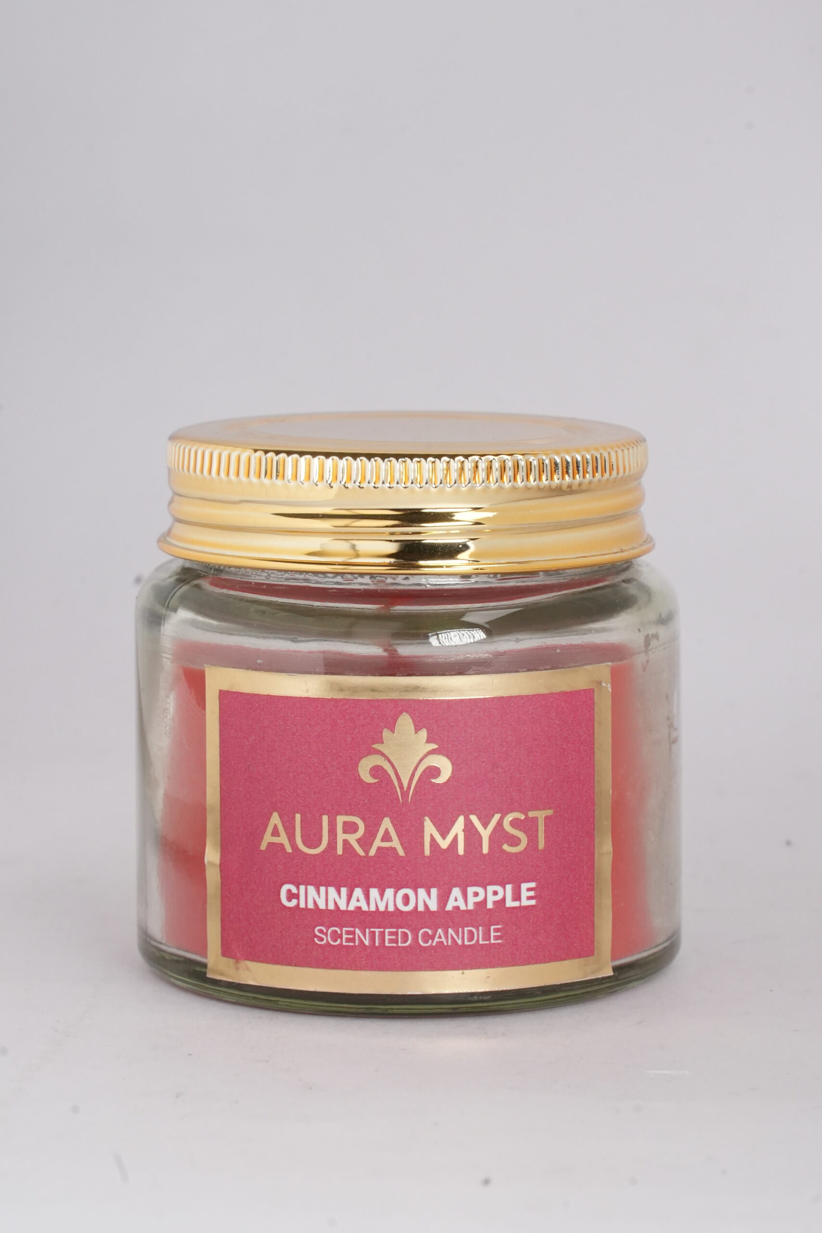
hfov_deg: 12.2
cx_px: 411
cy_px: 616
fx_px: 3835
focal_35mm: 112
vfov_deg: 18.3
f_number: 22
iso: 2000
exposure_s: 1/125
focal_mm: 75
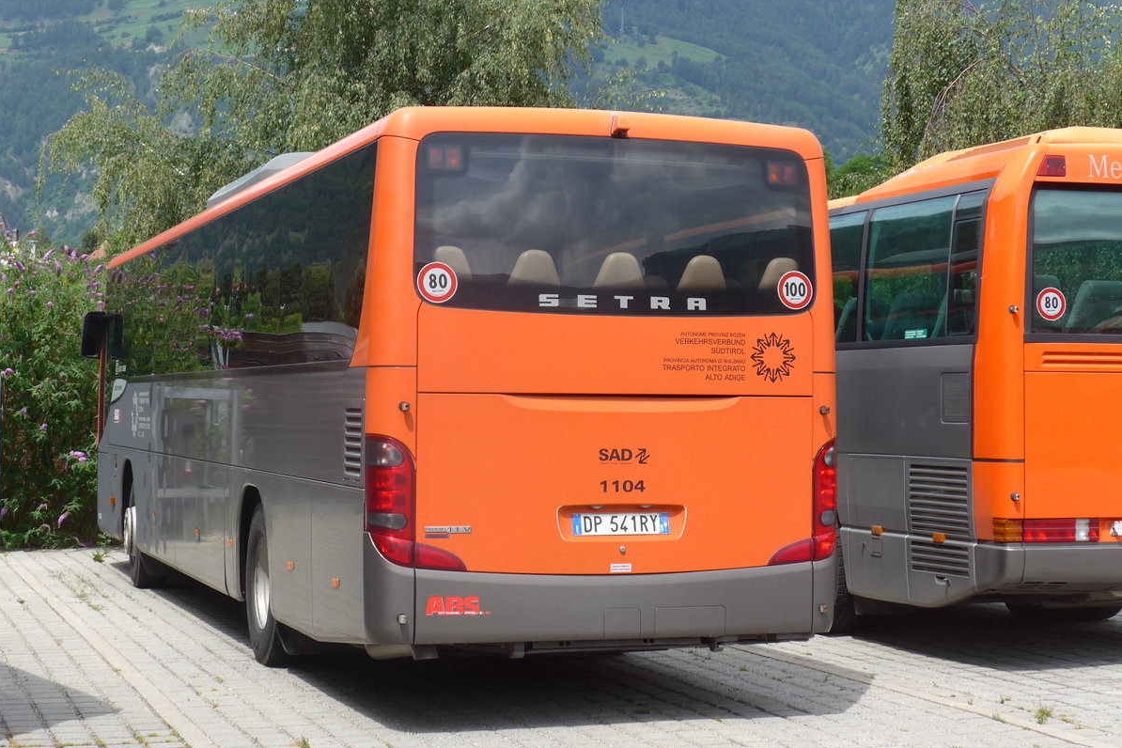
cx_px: 561
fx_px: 2150
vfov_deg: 19.7
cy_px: 342
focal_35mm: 69
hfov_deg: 29.2
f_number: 3.9
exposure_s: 1/400
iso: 80
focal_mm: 13.4
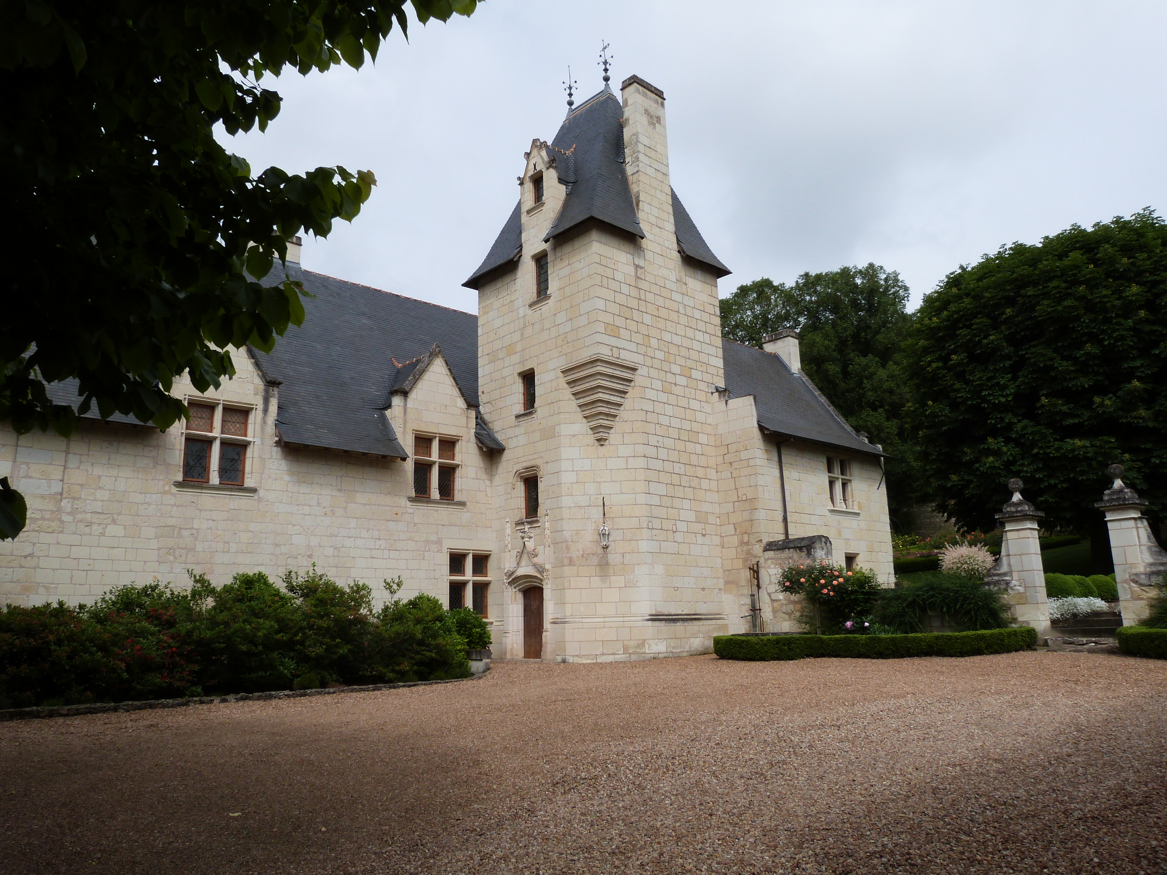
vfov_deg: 54.9
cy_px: 438
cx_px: 584
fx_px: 843
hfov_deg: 69.4
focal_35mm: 25
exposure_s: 1/500
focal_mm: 4.5
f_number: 5.6
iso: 100
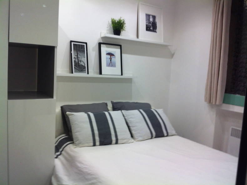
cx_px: 124
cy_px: 92
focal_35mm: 35
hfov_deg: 52.6
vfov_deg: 40.7
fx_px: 250
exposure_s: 1/17
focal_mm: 3.85
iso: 80
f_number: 2.8
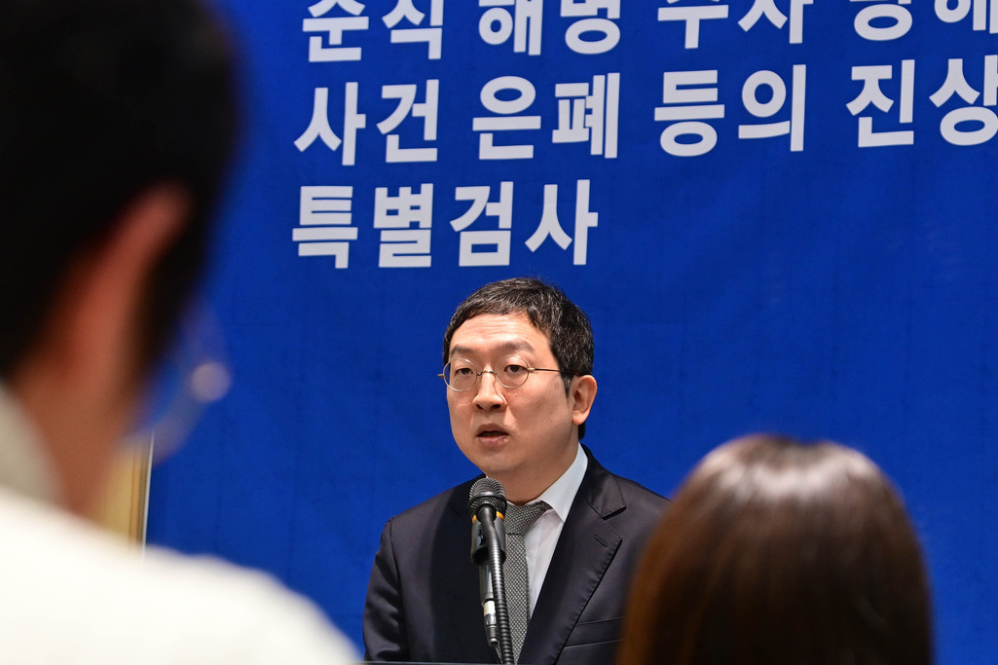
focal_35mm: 112
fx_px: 3104
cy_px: 363
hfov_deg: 18.3
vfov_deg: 12.2
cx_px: 512
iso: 2500
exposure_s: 1/250
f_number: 4.5
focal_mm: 82
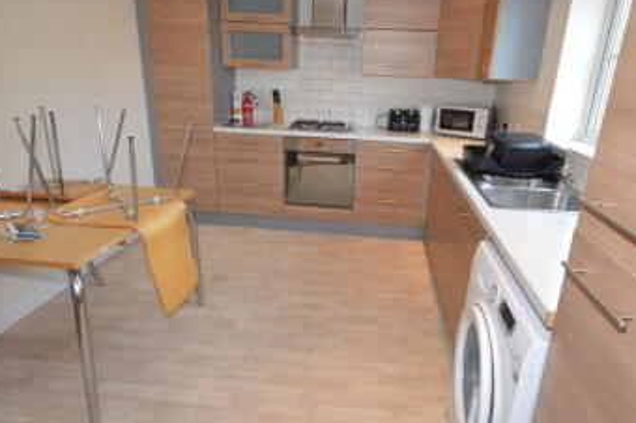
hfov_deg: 81.1
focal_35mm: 21
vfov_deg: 59.3
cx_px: 344
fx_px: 371
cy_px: 196
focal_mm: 10
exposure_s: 1/60
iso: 400
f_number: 4
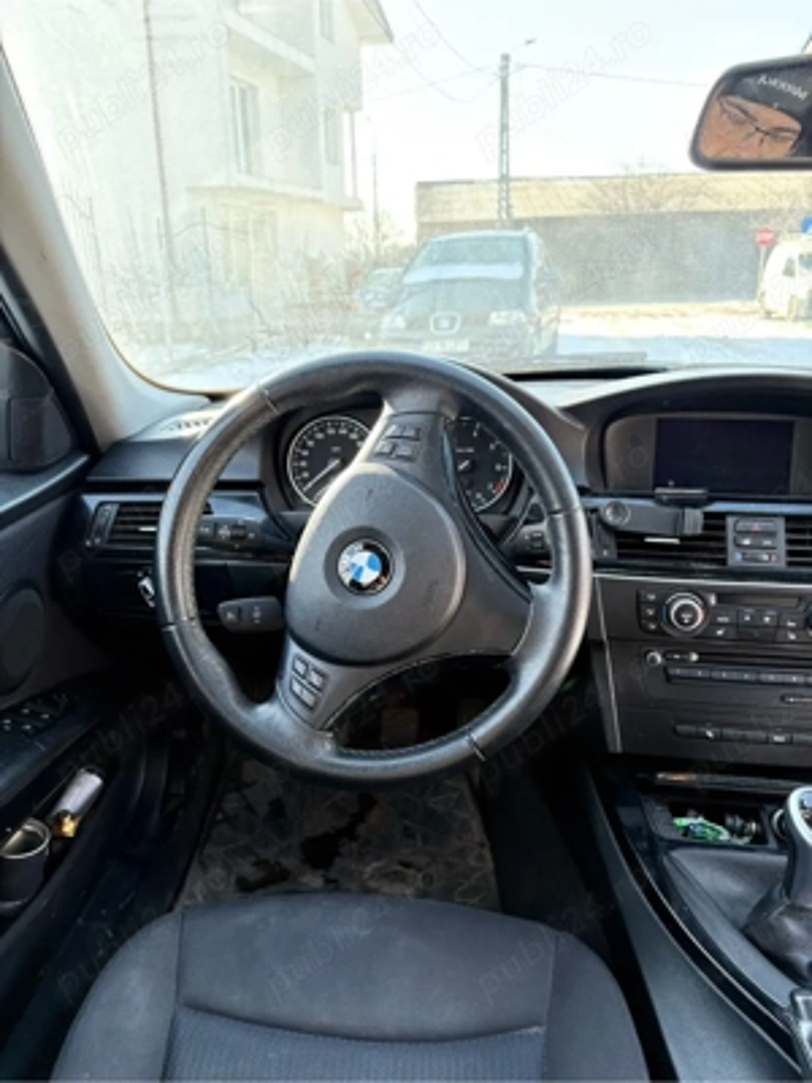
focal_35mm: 26
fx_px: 813
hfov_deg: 53.1
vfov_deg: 67.3
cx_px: 406
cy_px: 542
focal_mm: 5.96
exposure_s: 1/118
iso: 125
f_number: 1.6
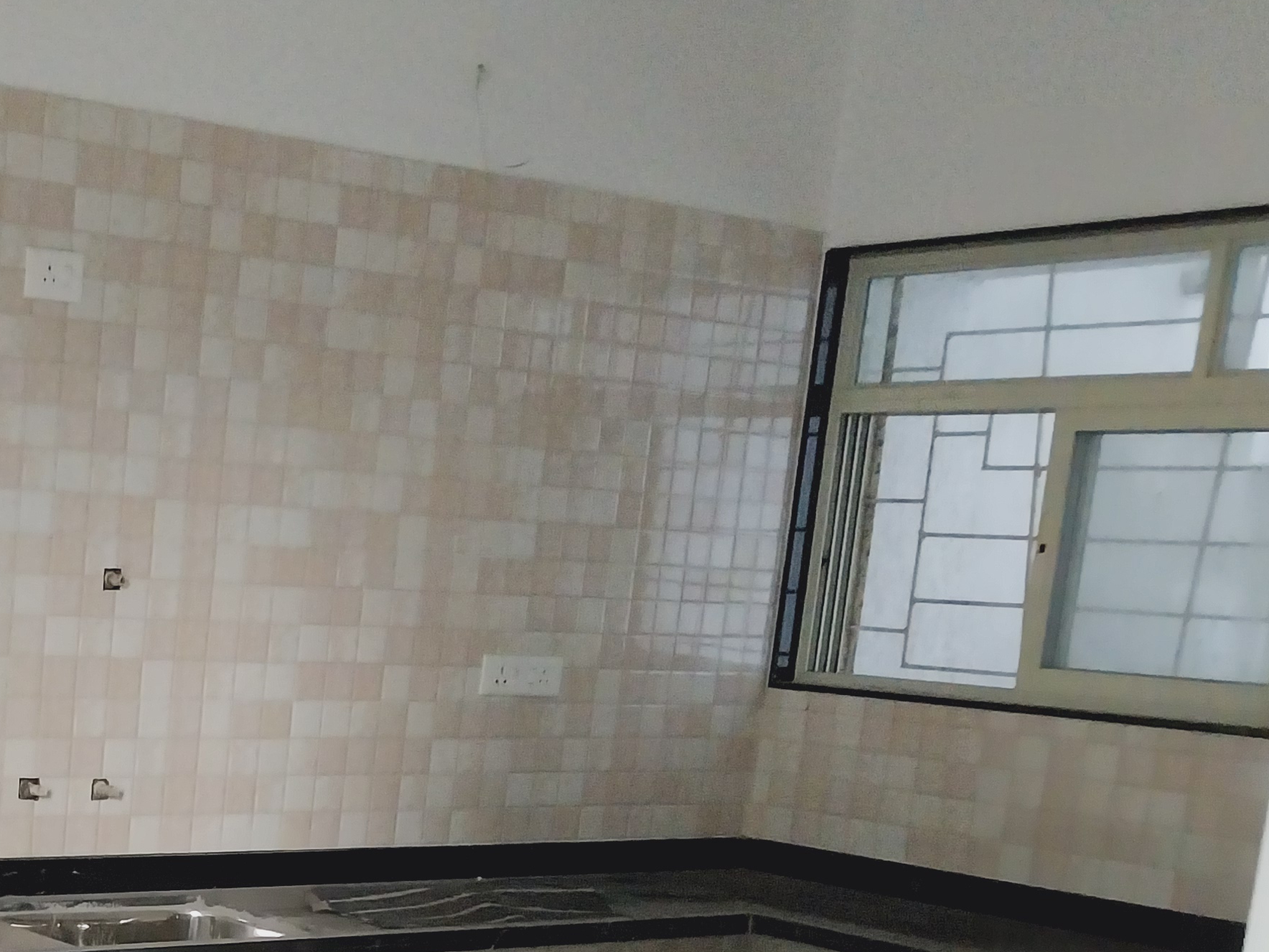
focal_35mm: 60
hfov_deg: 29.5
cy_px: 965
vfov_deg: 23.3
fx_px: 2200
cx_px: -68
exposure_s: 1/25
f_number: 1.8
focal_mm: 4
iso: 640
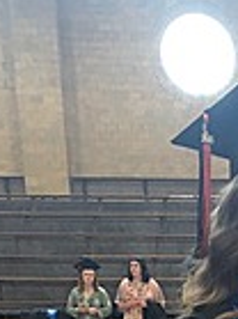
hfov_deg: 14.1
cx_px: 378
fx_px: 891
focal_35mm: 97
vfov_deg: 17.8
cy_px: 496
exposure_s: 1/24
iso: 32
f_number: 1.8
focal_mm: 3.99
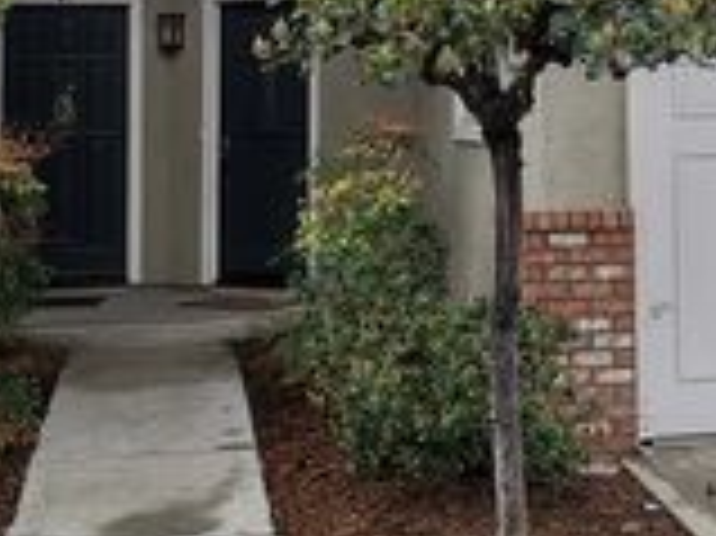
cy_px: -7
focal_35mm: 85
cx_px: 563
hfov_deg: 22.7
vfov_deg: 16.9
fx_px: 1757
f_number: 1.8
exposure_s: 1/409
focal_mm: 5.58
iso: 50
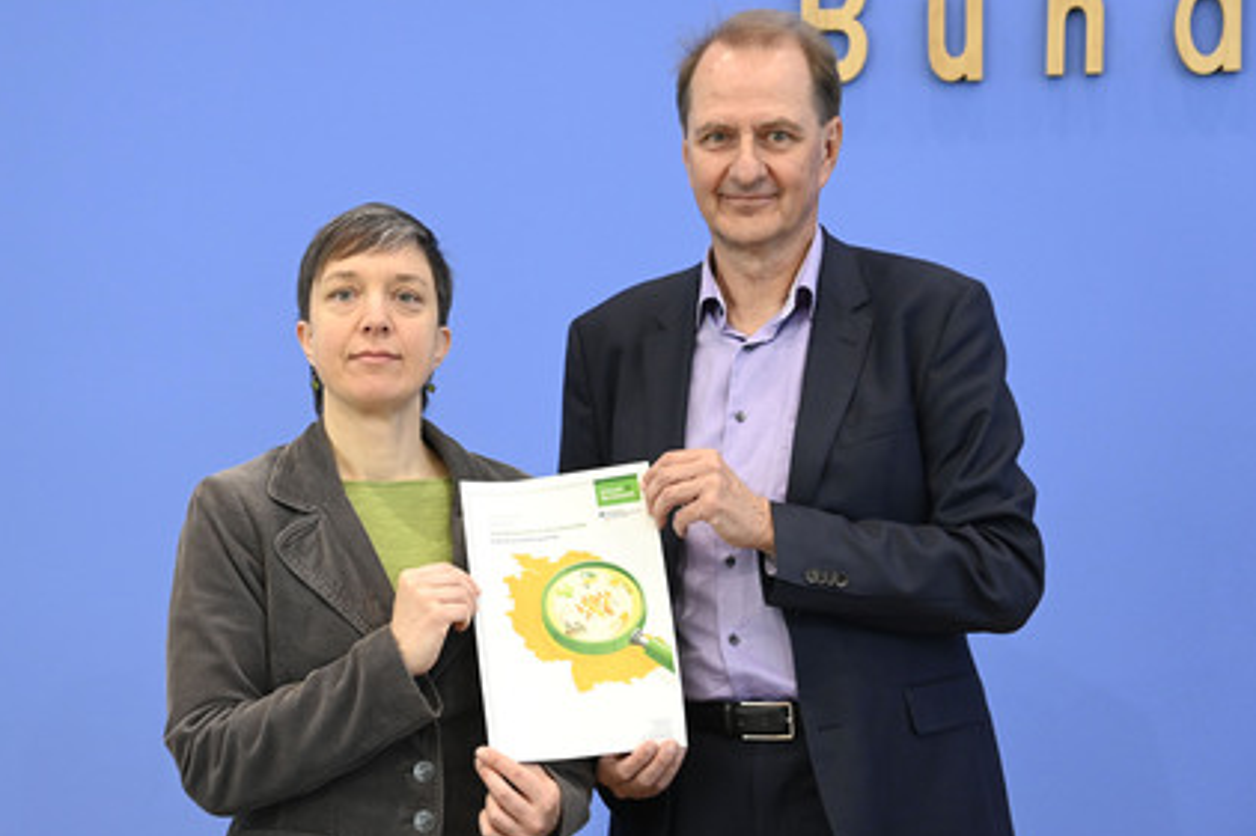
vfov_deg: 21.9
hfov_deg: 32.4
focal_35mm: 62
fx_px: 2162
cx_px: 591
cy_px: 419
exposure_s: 1/1000
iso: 5000
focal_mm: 58
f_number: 4
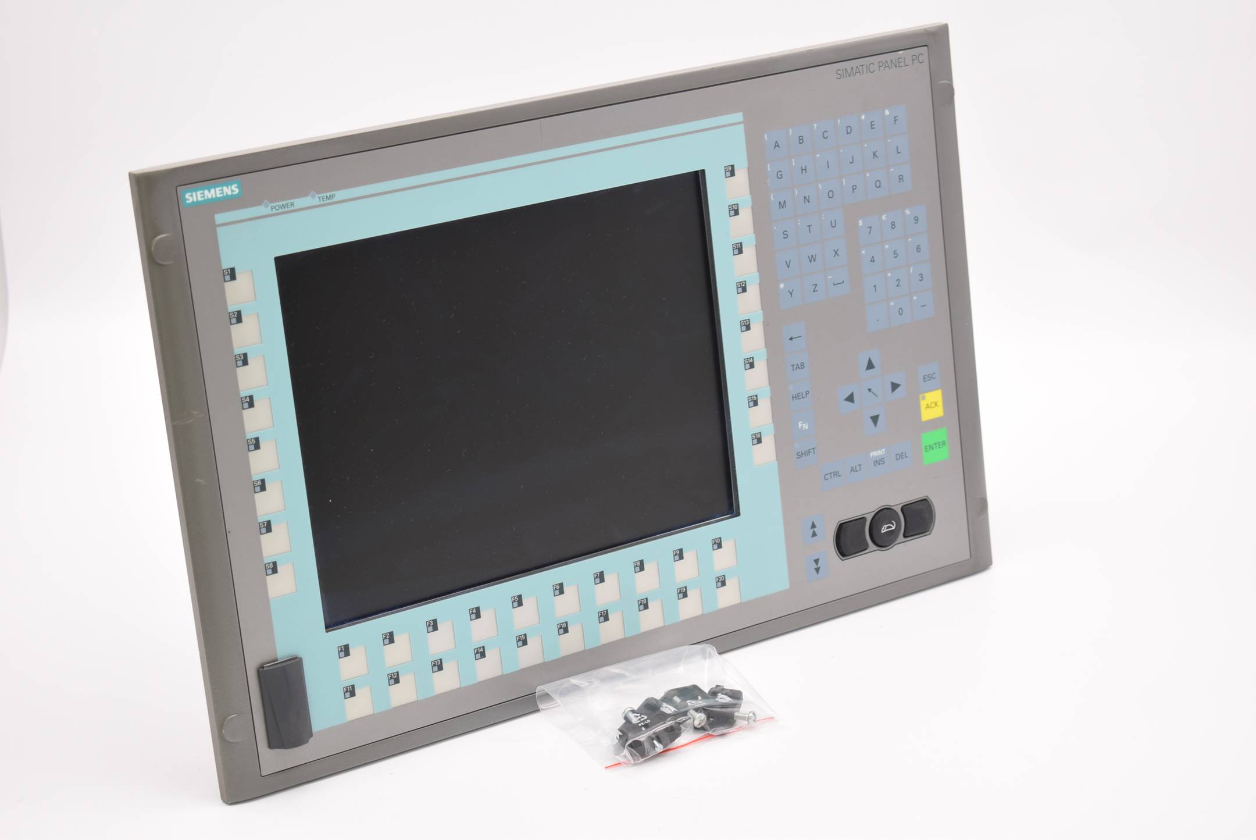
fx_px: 2881
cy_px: 420
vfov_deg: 16.6
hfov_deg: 24.6
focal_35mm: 82
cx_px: 628
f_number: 5.6
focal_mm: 55
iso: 100
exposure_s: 1/15
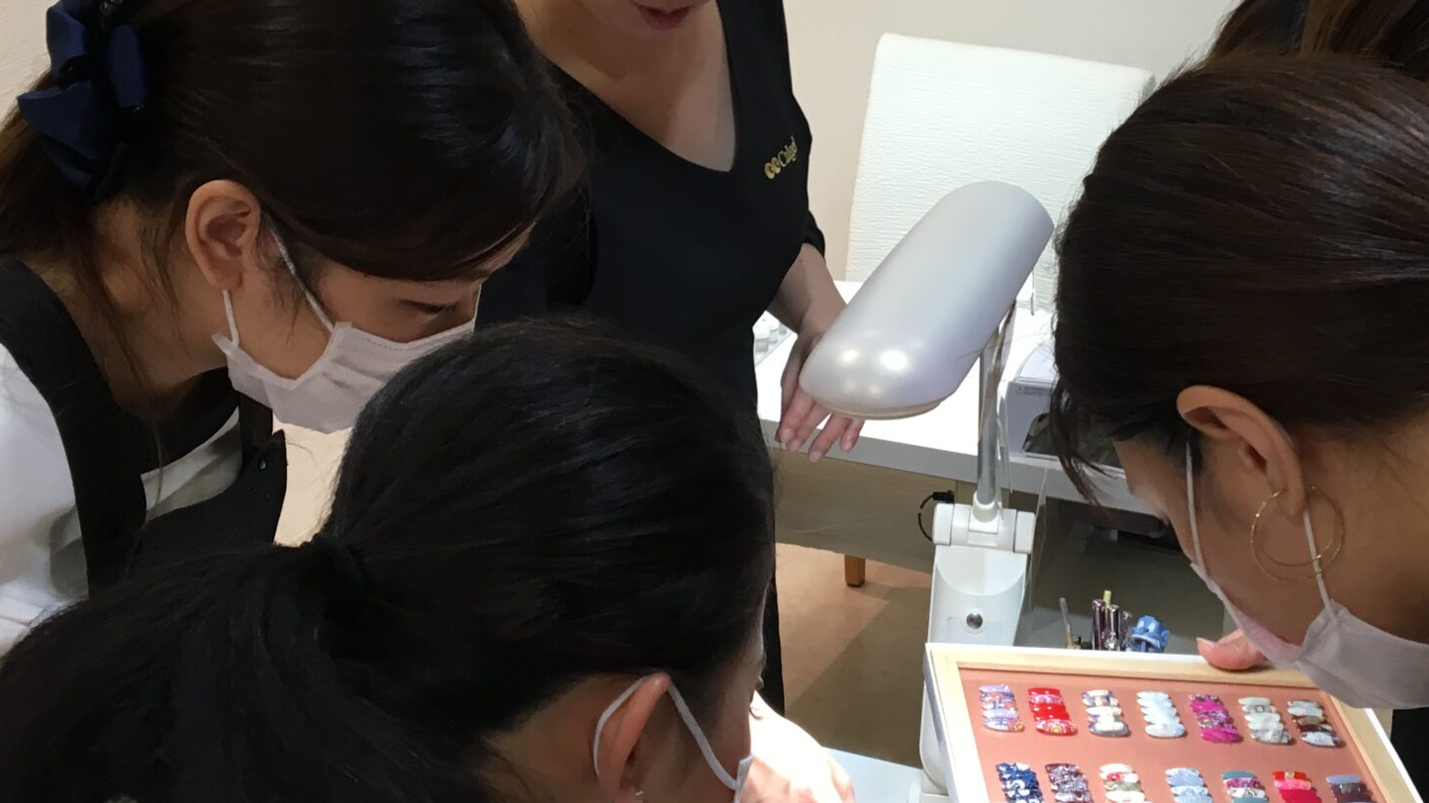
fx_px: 2122
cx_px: 851
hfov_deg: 37.1
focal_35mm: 56
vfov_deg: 21.4
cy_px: 260
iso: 64
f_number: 2.2
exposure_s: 1/30
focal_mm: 4.15
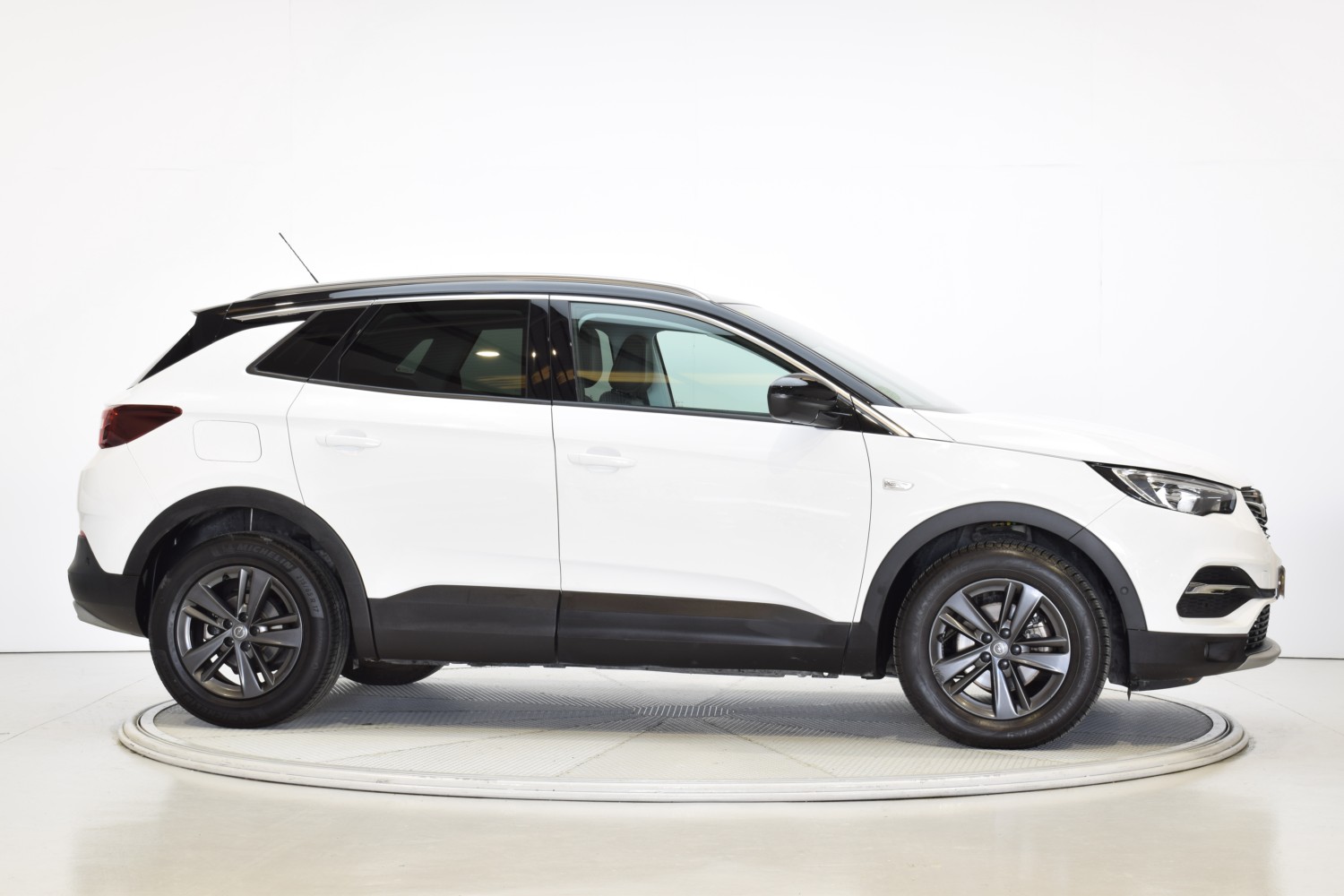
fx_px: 2576
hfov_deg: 29.2
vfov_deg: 19.7
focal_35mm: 69
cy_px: 448
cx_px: 672
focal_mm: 46
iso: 100
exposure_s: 1/5
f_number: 10
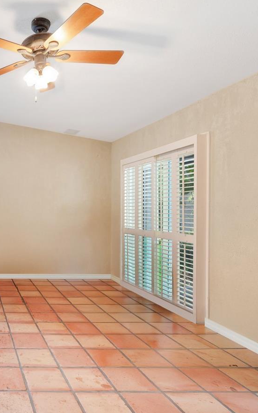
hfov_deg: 40.0
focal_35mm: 24
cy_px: 208
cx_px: -35
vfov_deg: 74.8
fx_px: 270
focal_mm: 13
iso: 160
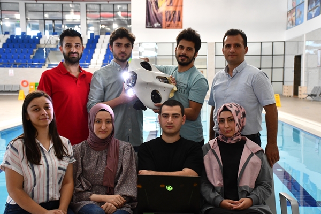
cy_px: 107
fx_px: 464
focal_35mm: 52
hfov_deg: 38.2
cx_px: 160
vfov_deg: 26.0
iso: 2000
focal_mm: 35
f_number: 4.2
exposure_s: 1/125
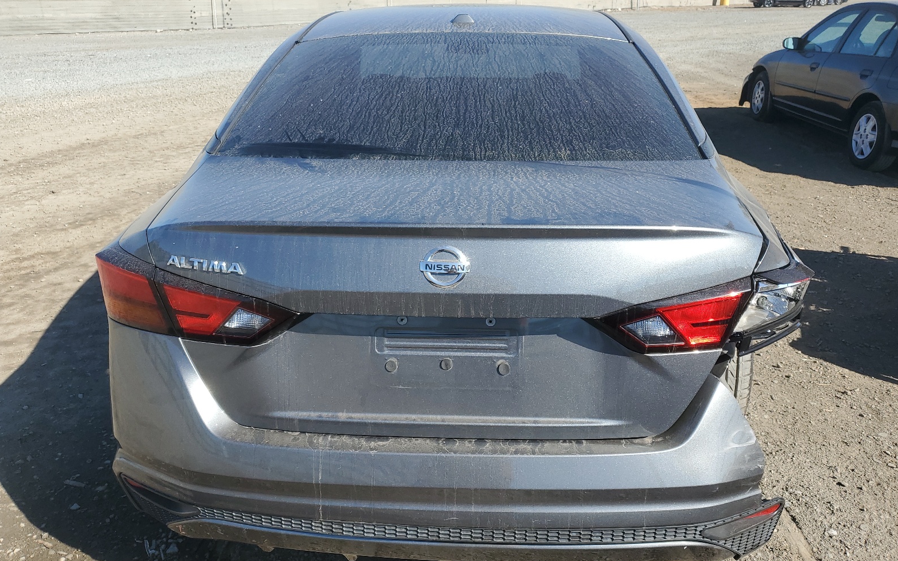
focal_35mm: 28
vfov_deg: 44.5
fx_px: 685
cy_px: 289
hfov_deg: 66.5
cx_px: 454
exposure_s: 1/1667
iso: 50
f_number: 1.5
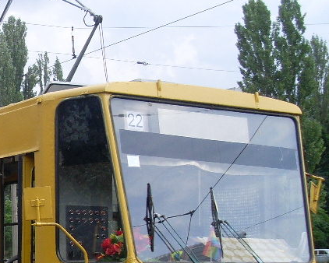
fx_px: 877
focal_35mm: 90
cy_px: 207
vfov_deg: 17.0
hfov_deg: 20.3
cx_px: -34
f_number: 7.7
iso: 80
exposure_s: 1/180
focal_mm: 6.3
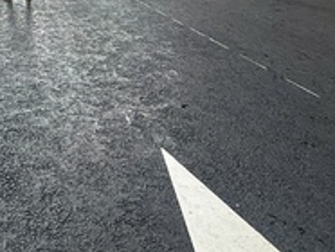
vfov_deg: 25.3
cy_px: -72
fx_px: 485
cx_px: -24
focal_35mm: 50
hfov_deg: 33.7
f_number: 2.2
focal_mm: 2.22
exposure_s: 1/1167
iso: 50
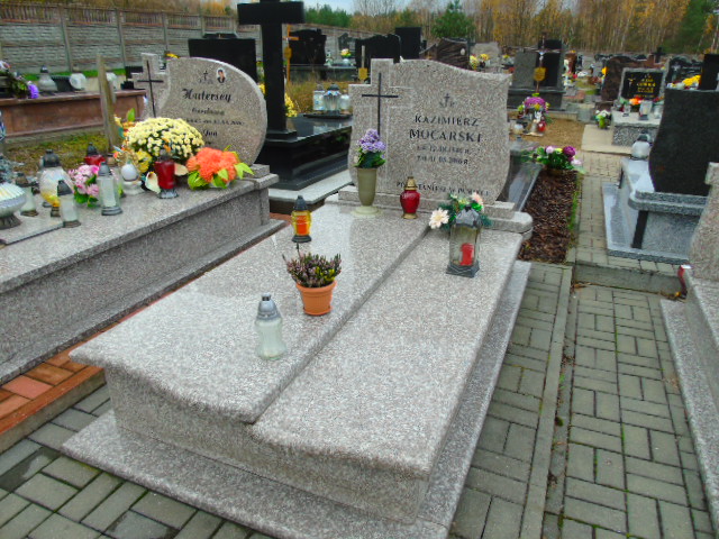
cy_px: 270
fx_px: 519
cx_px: 360
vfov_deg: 54.9
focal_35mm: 25
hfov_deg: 69.4
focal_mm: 4.4
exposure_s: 1/125
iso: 80
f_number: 3.4
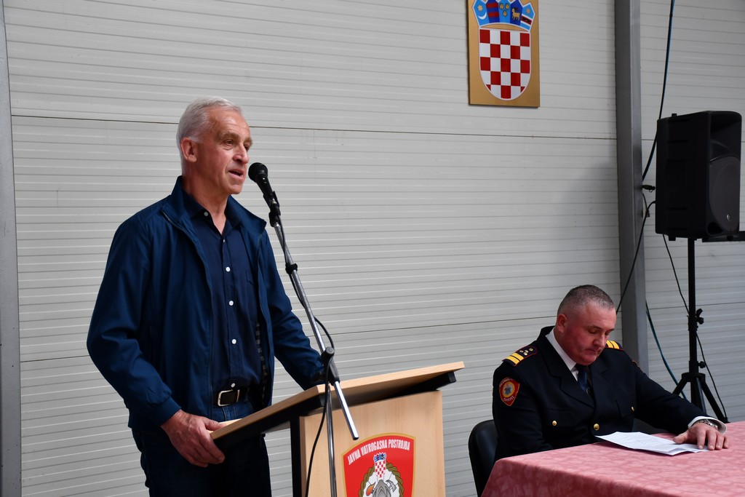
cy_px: 248
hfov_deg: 35.0
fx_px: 1180
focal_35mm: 57
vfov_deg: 23.8
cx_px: 372
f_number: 4.2
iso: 500
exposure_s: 1/250
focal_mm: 38
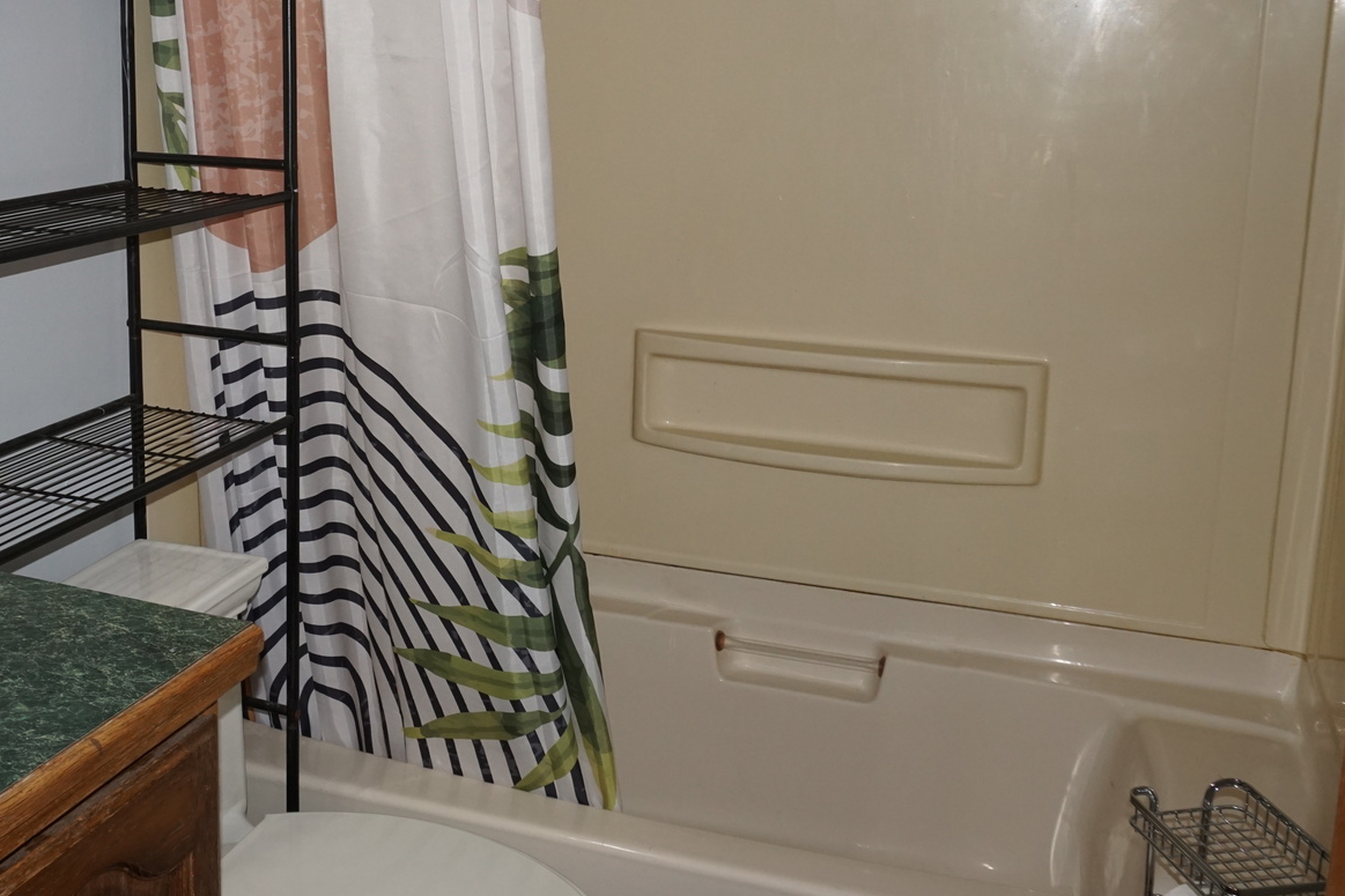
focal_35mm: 40
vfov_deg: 33.3
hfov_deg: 48.3
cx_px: 497
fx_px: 1483
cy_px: 299
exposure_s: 1/60
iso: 800
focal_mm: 19
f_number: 7.1
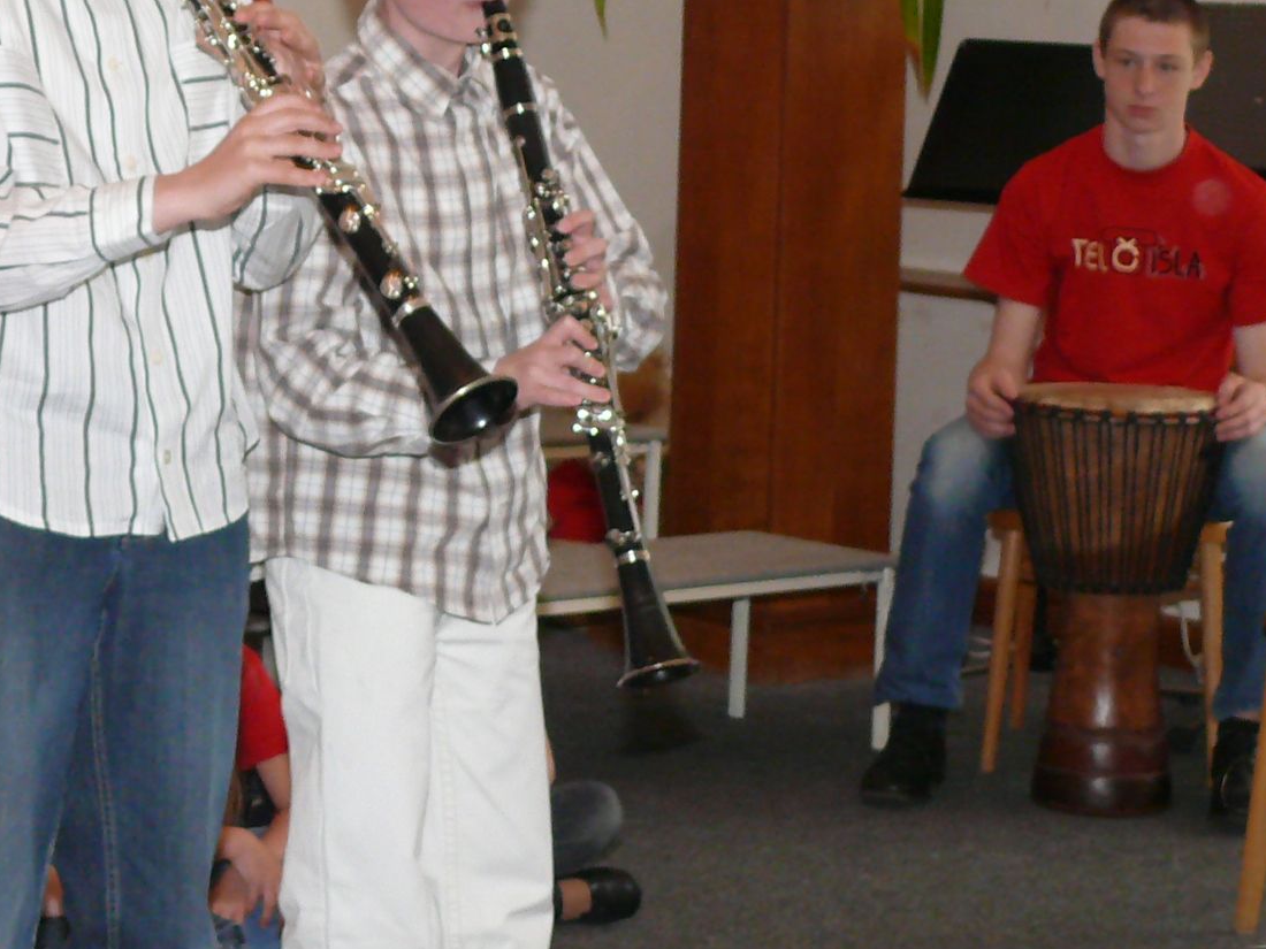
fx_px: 4169
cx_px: 288
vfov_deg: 12.9
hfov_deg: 17.2
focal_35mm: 114
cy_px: 201
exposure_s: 1/125
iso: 200
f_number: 3.2
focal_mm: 9.5
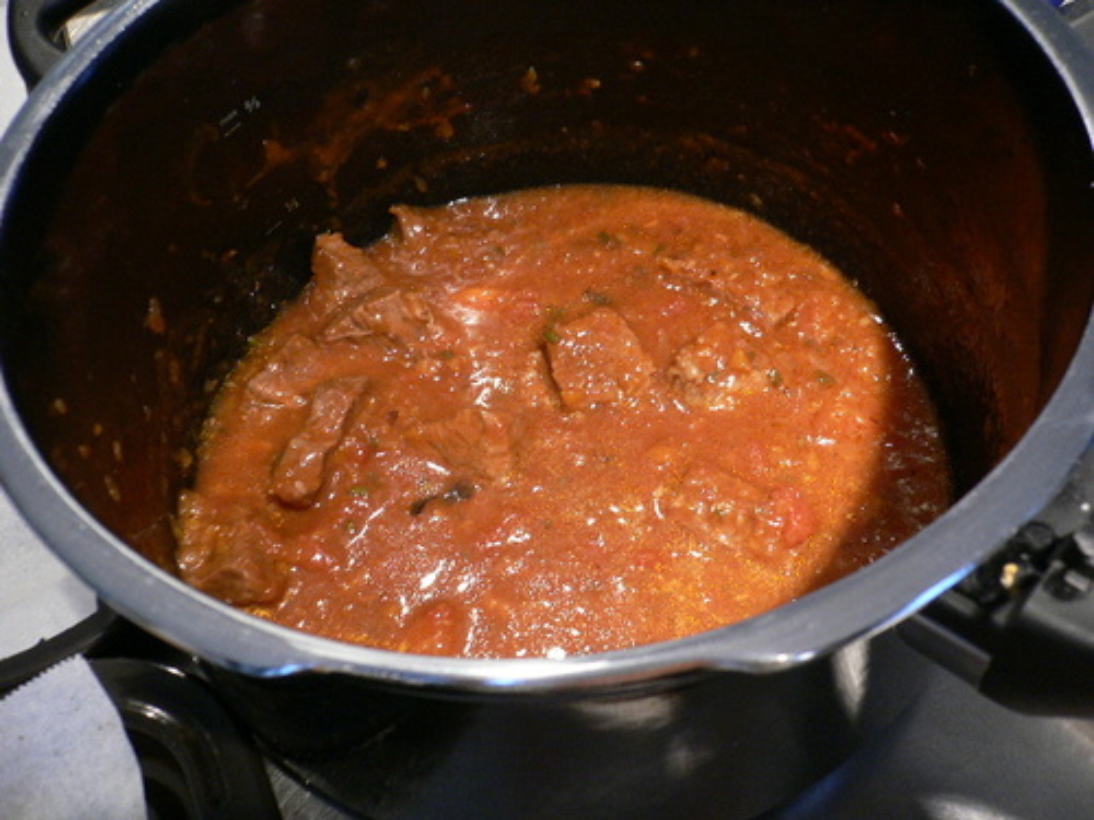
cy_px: 410
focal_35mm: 35
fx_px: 1106
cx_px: 547
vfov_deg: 40.7
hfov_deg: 52.6
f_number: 2.8
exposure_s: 1/25
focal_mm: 5.8
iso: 150
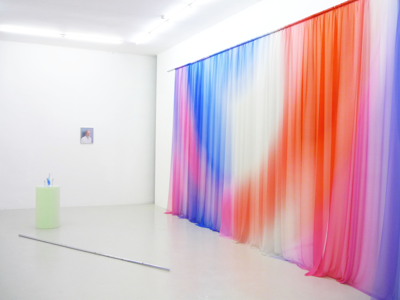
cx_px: 200
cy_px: 150
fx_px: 381
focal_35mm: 33
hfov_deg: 55.4
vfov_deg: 42.9
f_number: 2.8
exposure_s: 1/30
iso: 200
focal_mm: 5.5
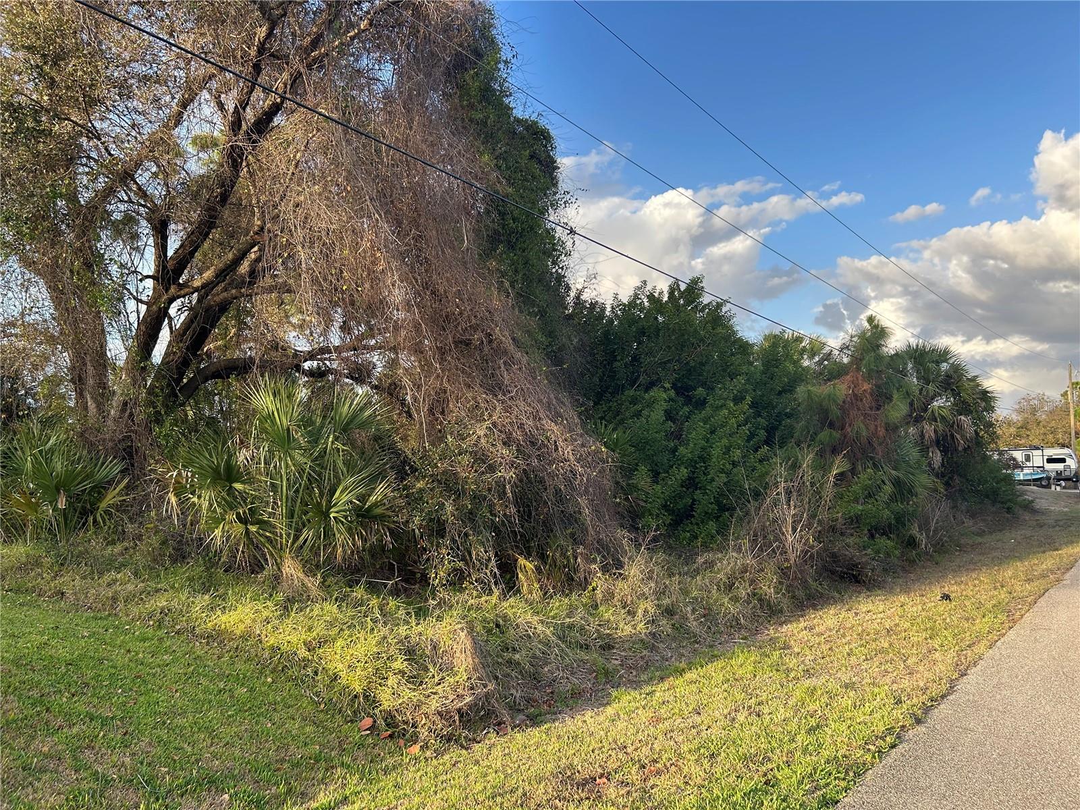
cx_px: 540
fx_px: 811
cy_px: 405
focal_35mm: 26
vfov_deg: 53.1
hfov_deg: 67.3
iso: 50
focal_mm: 5.7
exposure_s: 1/696
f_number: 1.5
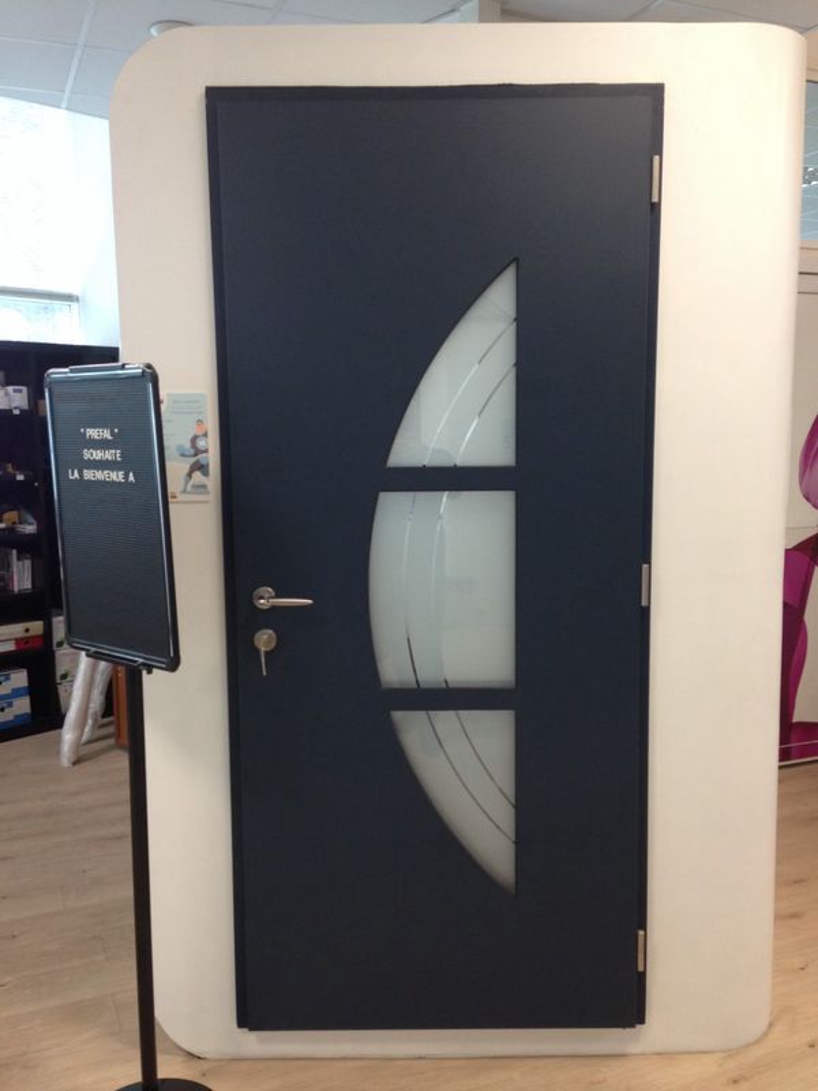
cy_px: 546
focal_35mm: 33
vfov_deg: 55.4
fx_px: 1040
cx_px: 409
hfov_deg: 42.9
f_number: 2.4
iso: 100
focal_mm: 4.12
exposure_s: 1/20
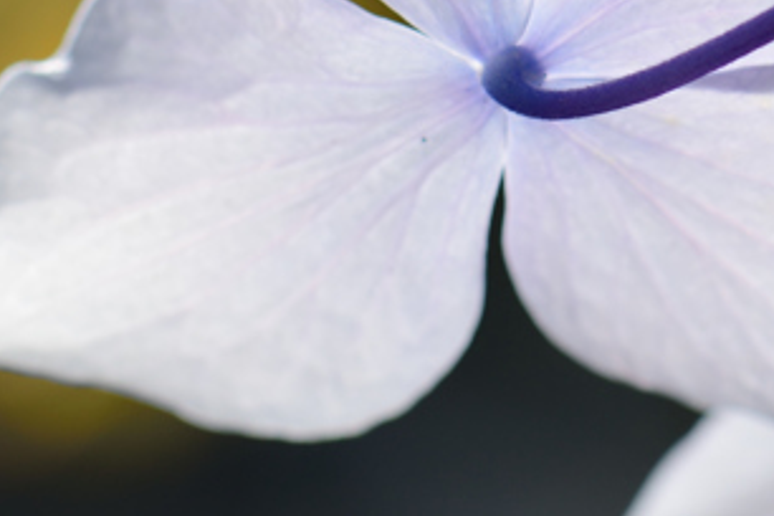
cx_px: 443
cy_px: -35
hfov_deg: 6.8
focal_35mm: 301
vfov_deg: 4.6
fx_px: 6471
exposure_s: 1/500
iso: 100
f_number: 5.6
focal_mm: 60
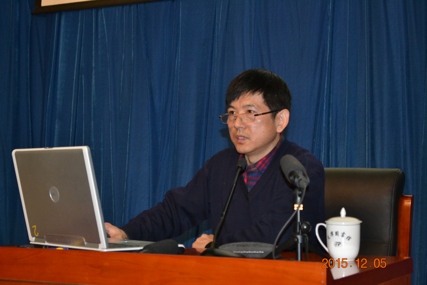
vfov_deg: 18.9
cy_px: 142
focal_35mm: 72
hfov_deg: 28.1
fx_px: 854
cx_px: 214
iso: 1600
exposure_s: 1/60
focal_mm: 48
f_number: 5.6
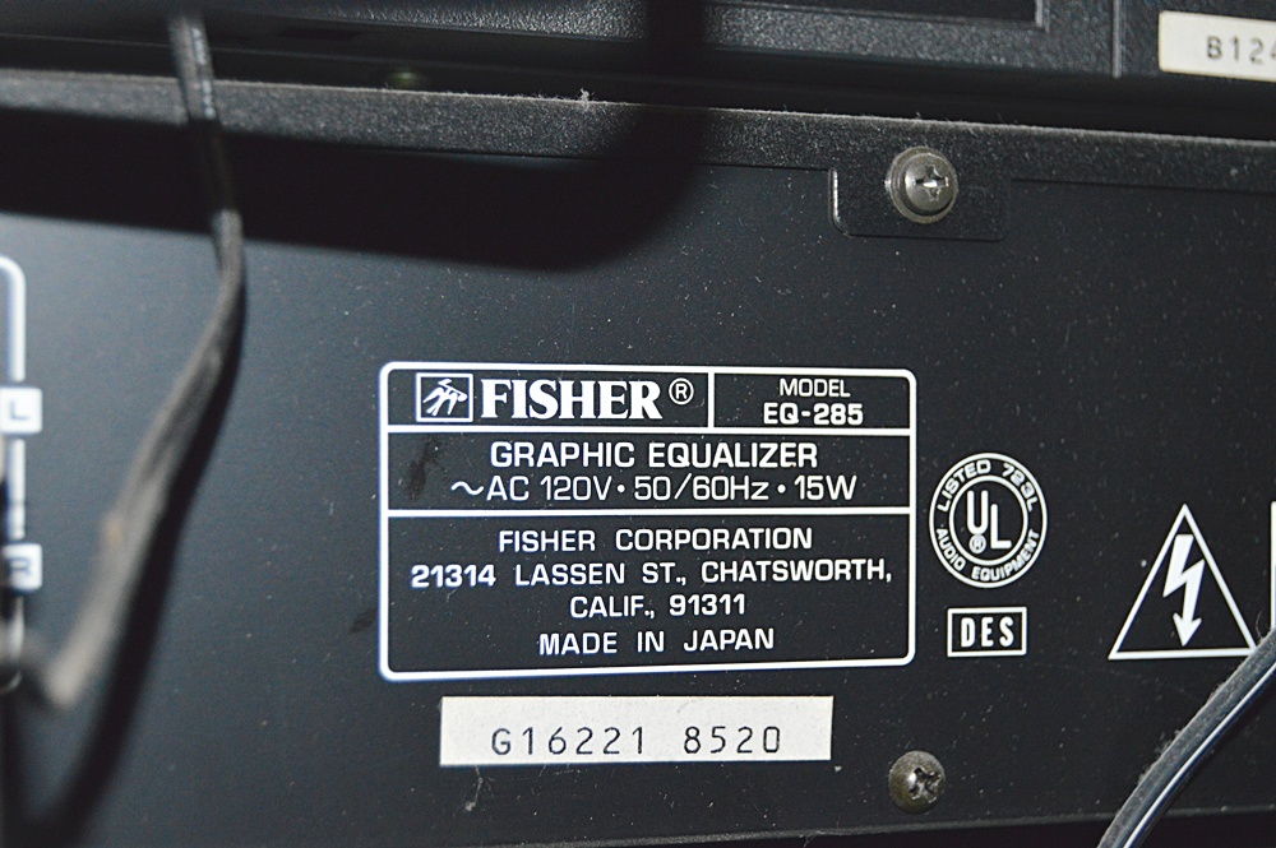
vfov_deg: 18.9
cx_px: 638
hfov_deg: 28.1
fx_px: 2550
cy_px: 424
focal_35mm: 72
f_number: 5.3
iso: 2200
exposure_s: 1/60
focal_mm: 48
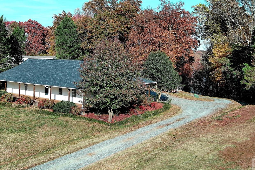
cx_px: 108
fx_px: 340
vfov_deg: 27.9
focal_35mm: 48
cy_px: 56
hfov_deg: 41.0
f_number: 2.8
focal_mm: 10.57
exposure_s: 1/1000
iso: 100
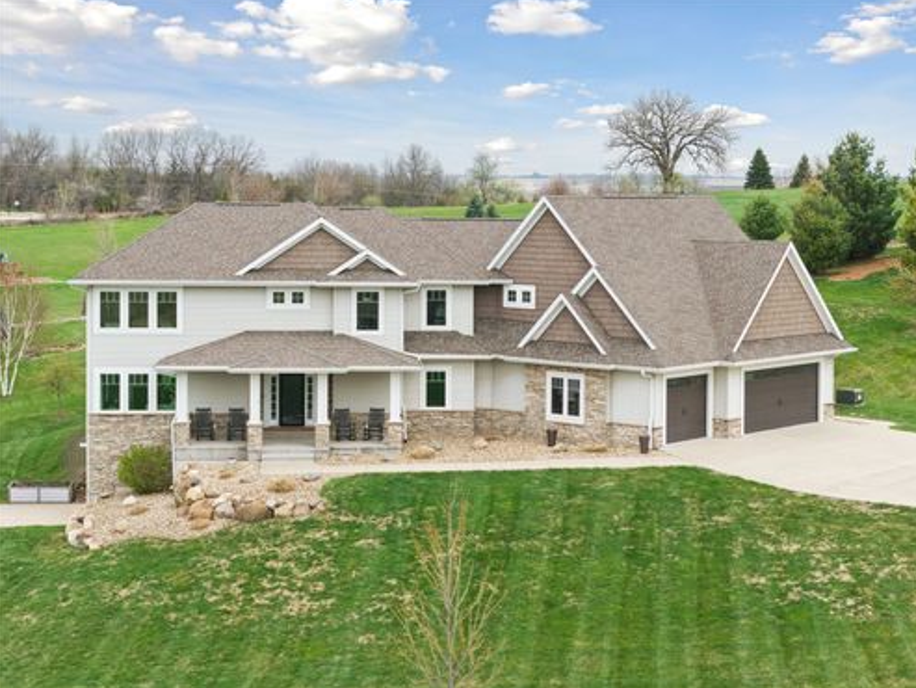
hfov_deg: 27.4
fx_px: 1879
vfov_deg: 20.7
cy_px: 343
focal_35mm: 71
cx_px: 463
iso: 110
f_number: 2.8
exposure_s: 1/1000
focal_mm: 19.4
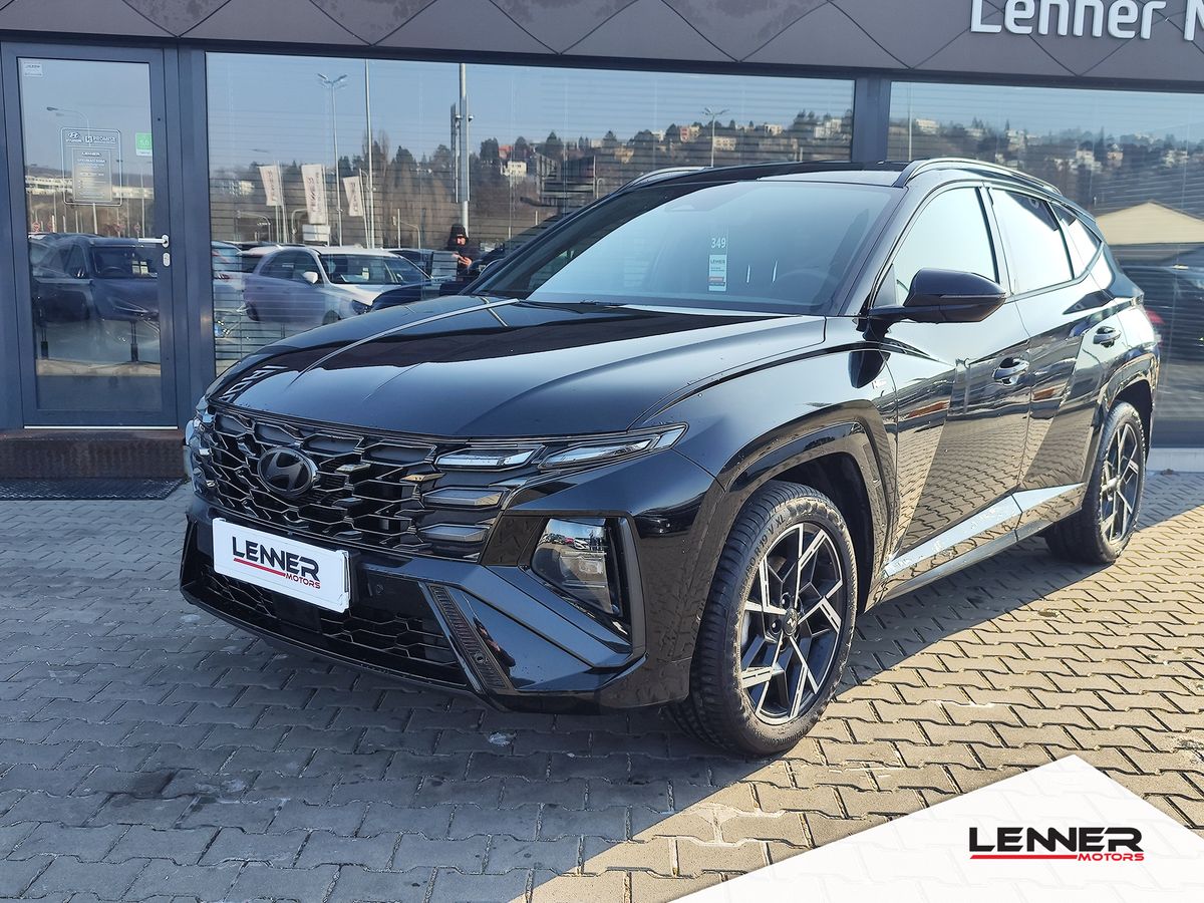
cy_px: 452
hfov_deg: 73.9
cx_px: 602
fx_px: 800
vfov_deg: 58.9
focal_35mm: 23
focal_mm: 7.01
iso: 50
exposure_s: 1/411
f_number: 1.69
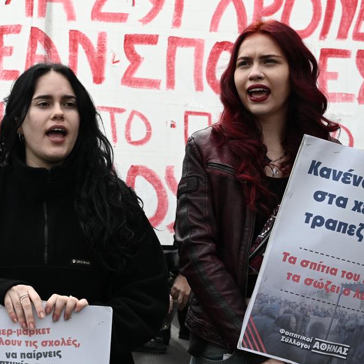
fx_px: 846
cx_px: -23
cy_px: 170
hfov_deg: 23.0
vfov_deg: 24.3
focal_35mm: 71
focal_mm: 31.5
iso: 400
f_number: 5.6
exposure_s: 1/500
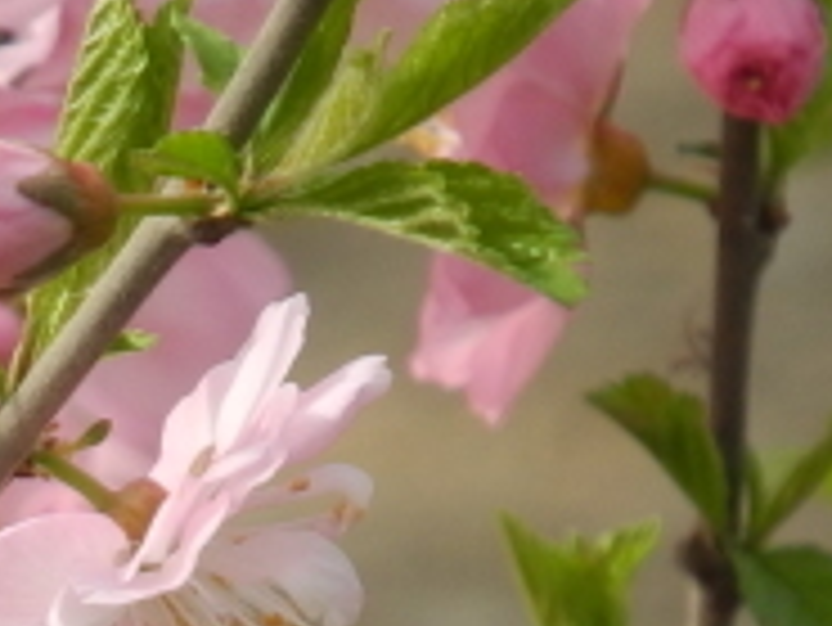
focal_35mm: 1106
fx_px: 26600
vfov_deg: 1.3
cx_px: -454
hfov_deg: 1.8
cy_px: 968
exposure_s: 1/400
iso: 100
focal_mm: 42.6
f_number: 5.6
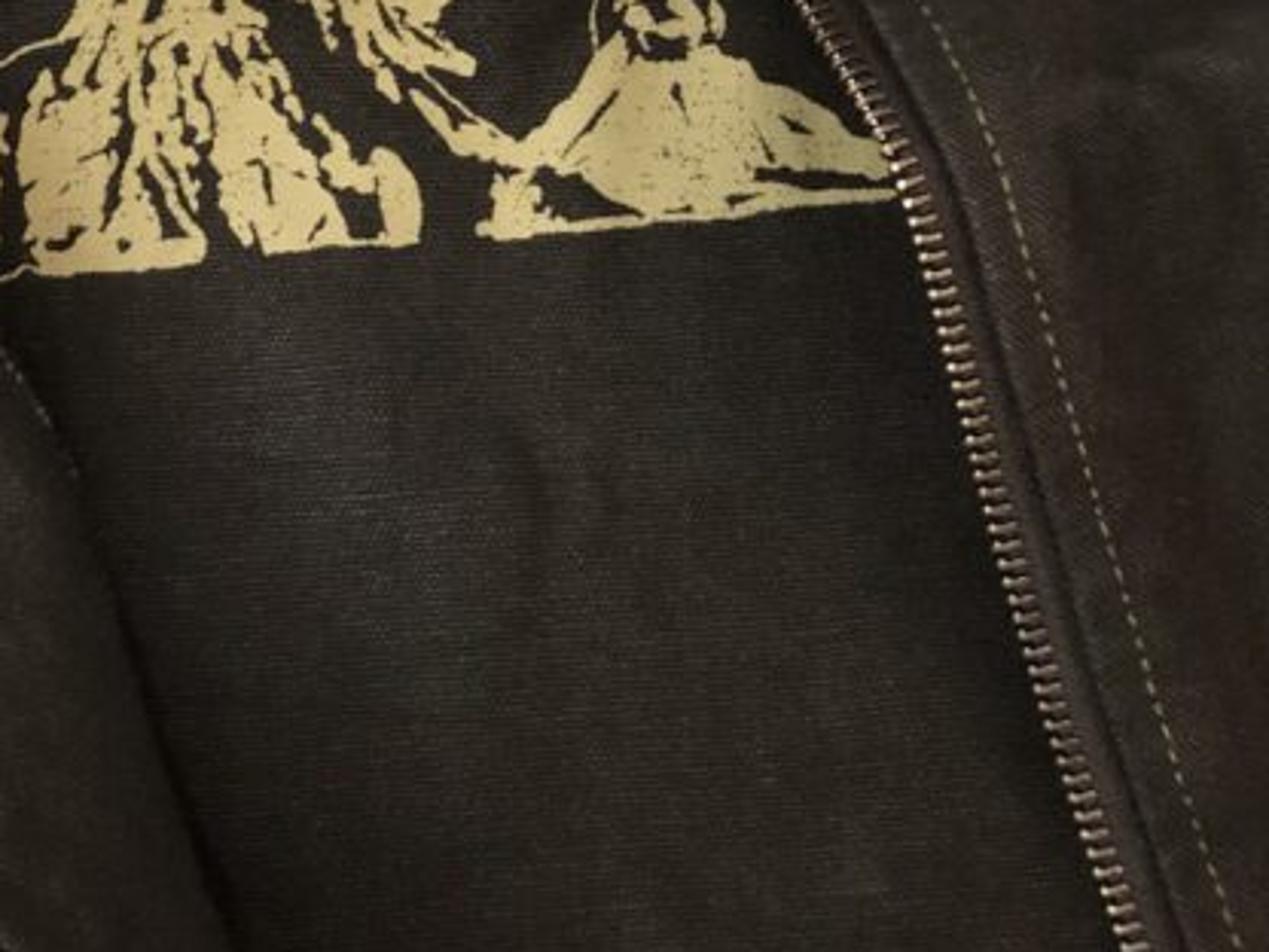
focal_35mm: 69
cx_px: 366
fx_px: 2529
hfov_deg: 27.9
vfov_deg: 20.3
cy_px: -113
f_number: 1.8
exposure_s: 1/4
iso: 100
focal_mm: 3.99
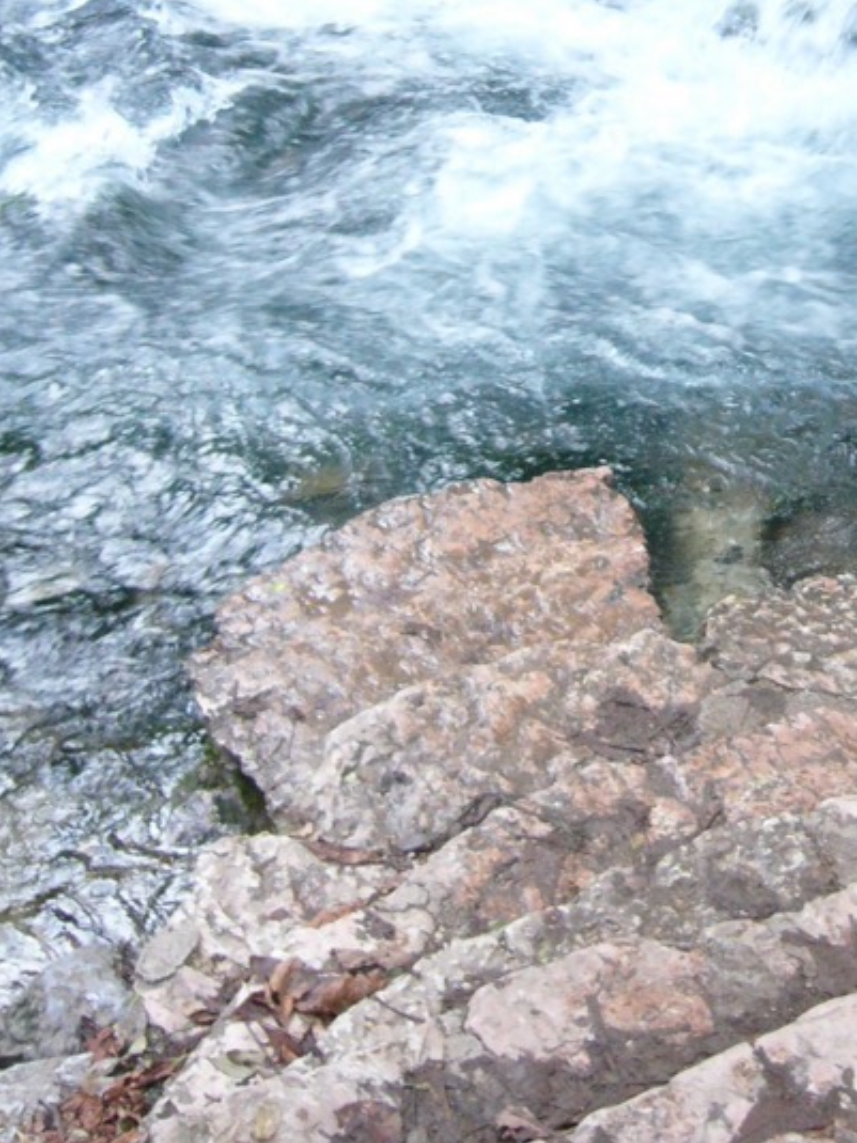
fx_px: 2213
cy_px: 237
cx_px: 752
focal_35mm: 67
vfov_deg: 28.4
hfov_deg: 21.5
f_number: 2.8
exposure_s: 1/60
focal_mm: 5.8
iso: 200
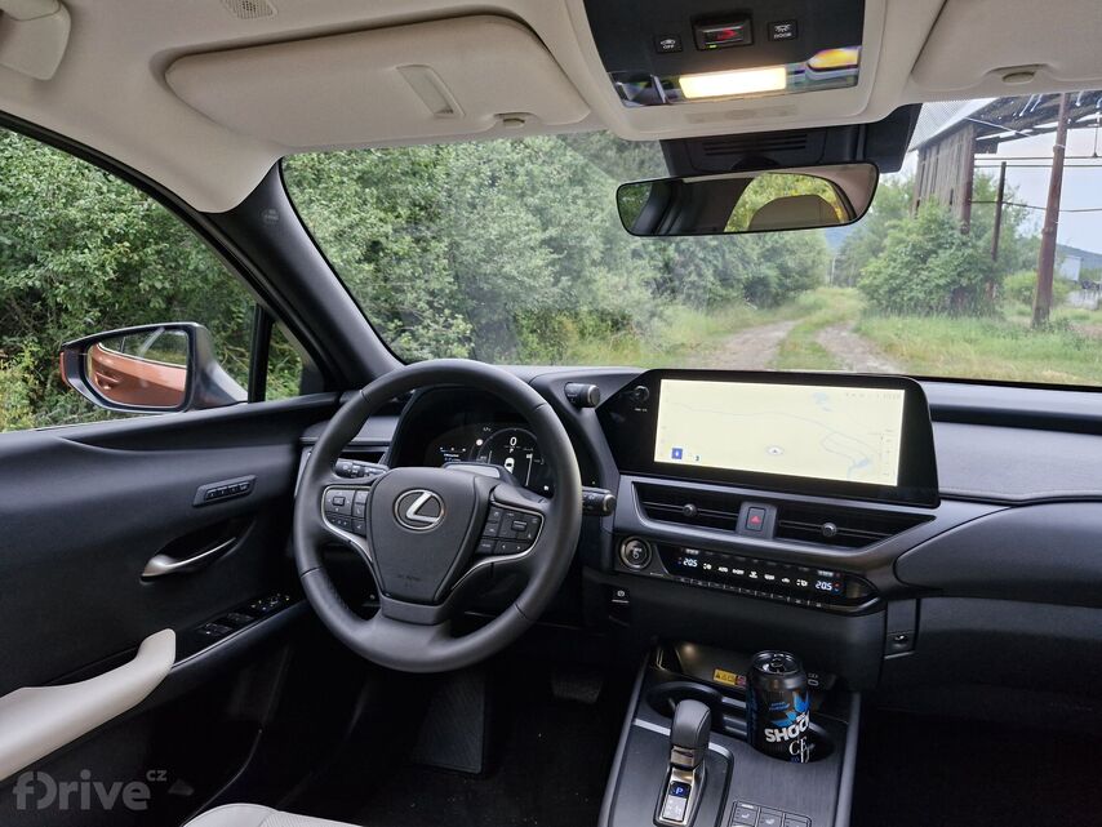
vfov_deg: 58.9
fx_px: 732
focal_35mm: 23
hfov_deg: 73.9
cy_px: 414
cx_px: 551
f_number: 1.8
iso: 250
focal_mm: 5.54
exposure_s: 1/60
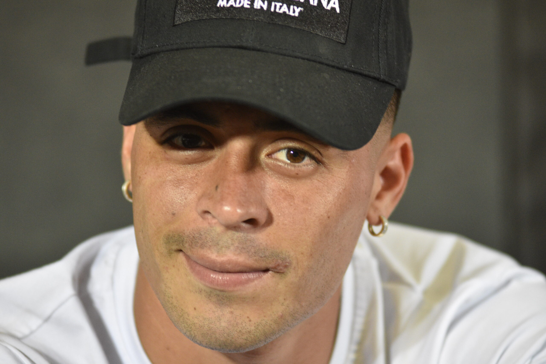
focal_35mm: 232
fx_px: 3527
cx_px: 273
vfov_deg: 5.9
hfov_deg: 8.9
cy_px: 182
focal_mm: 155
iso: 1600
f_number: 2.8
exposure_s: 1/400
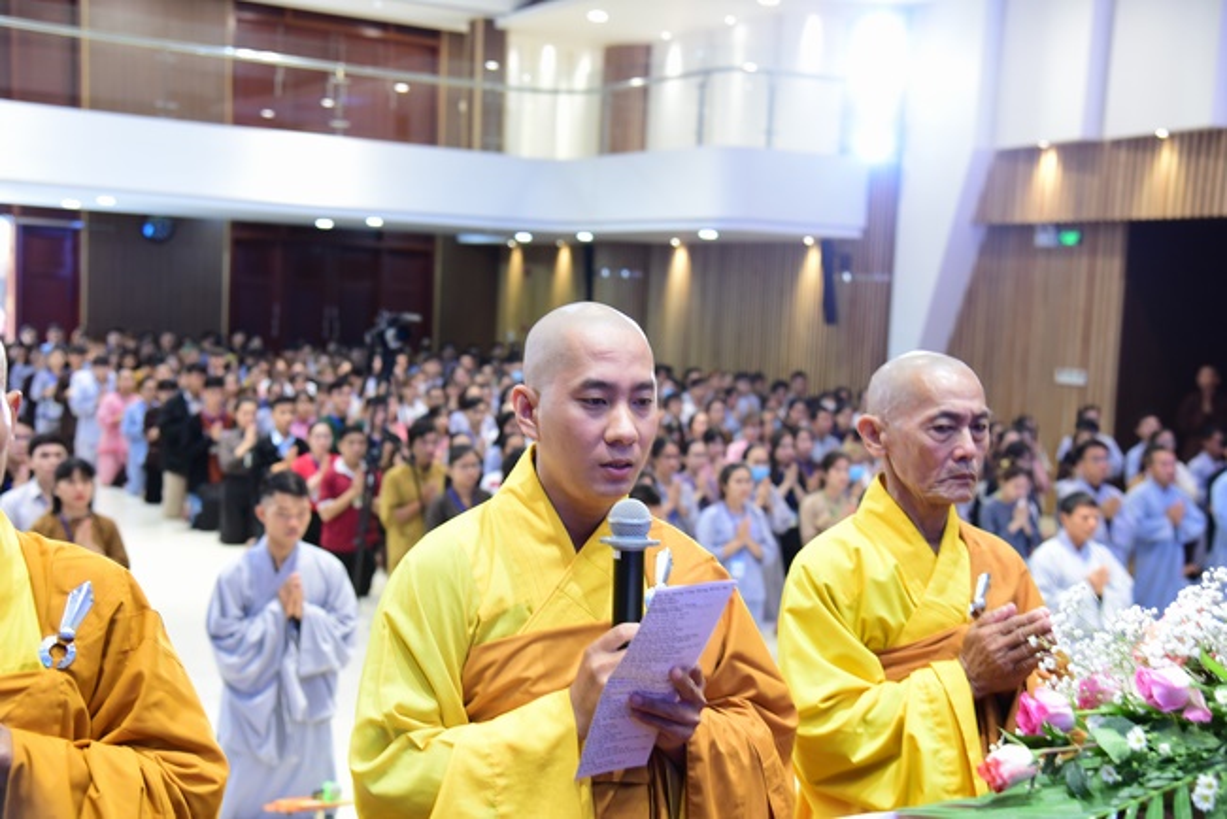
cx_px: 614
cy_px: 410
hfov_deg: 41.1
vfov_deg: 28.1
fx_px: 1637
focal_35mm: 48
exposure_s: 1/40
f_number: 4.5
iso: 1250
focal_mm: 48
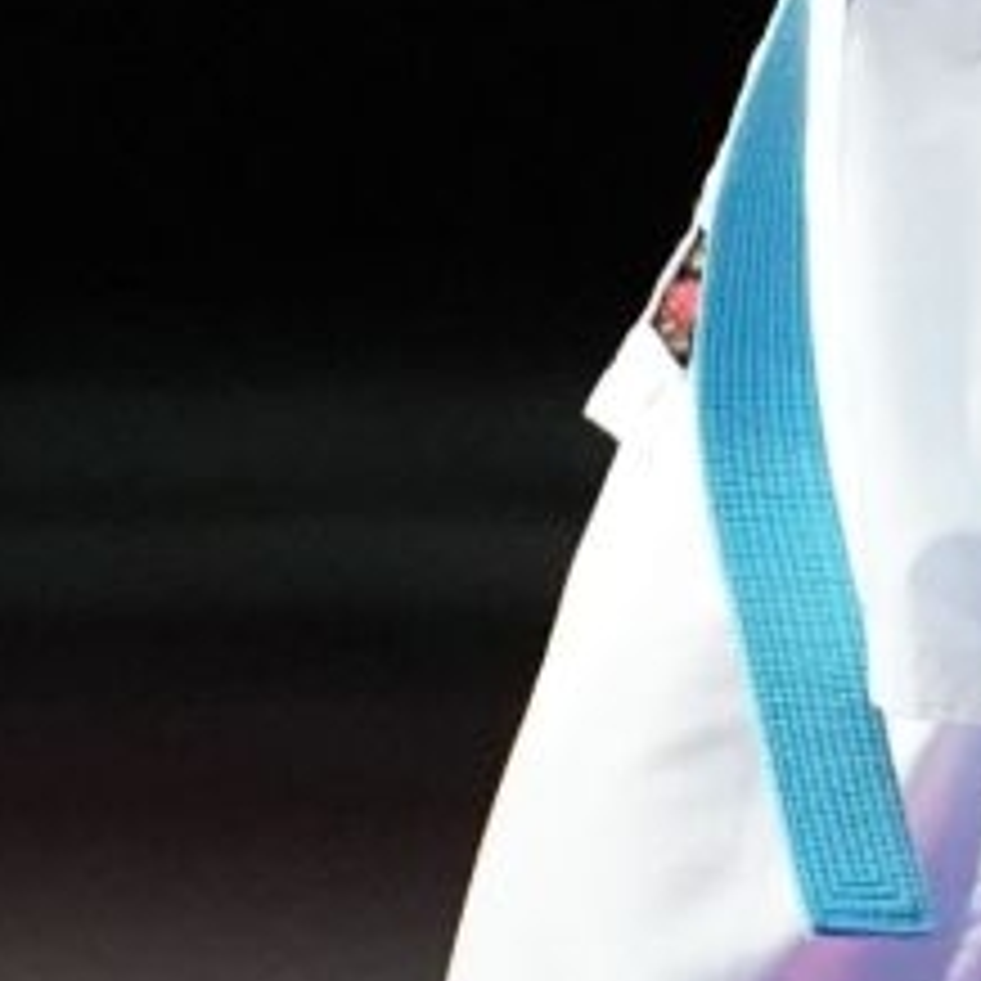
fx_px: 34211
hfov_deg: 1.6
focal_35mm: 1067
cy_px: -783
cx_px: -1238
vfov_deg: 1.6
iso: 6400
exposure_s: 1/1000
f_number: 2.8
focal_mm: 152
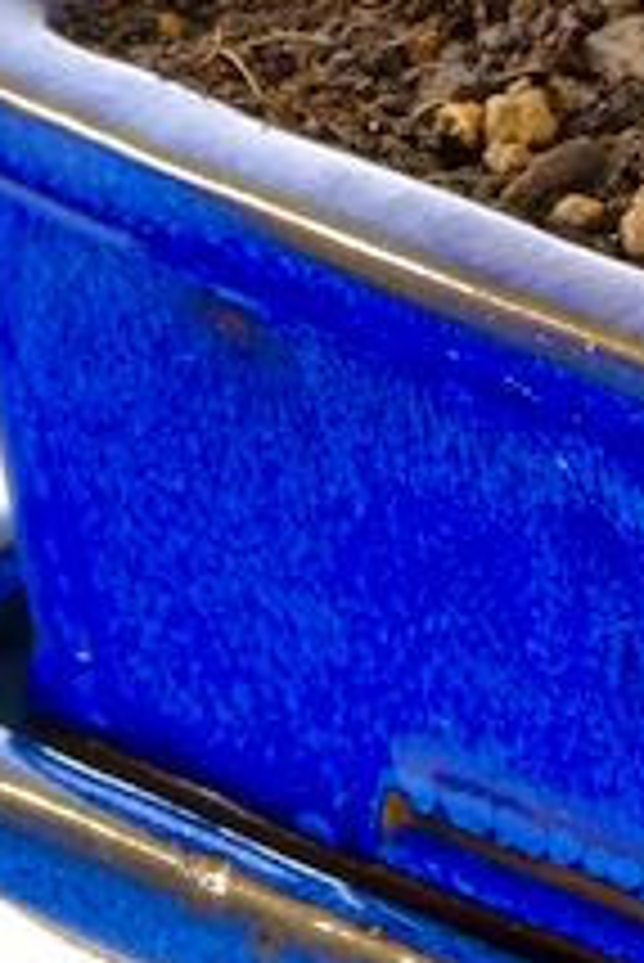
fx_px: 10233
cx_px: 1302
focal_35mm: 382
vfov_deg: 5.2
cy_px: -1260
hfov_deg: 3.6
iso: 1000
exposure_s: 1/8
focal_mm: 42.5
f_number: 11
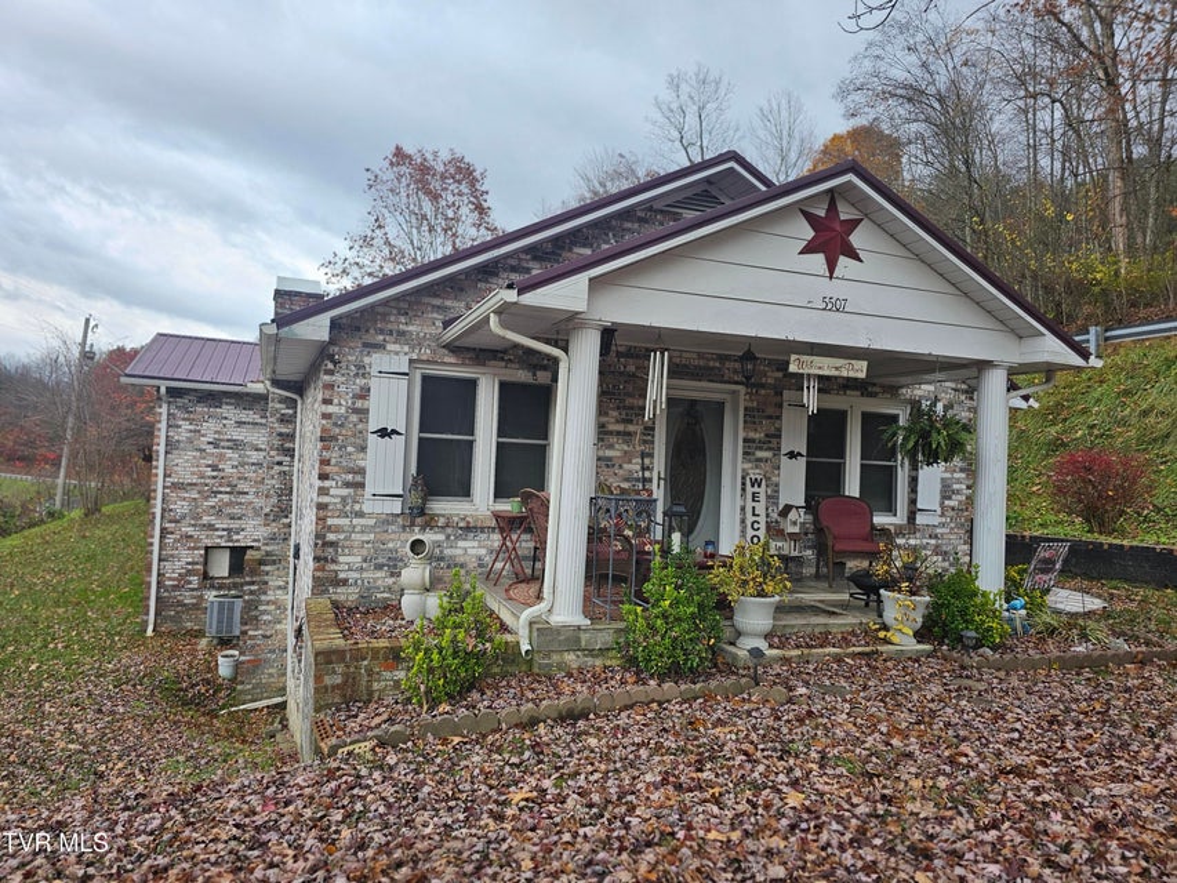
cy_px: 442
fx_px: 782
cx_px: 588
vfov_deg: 58.9
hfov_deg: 73.9
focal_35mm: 23
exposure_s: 1/120
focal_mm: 6.3
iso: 25
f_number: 1.7
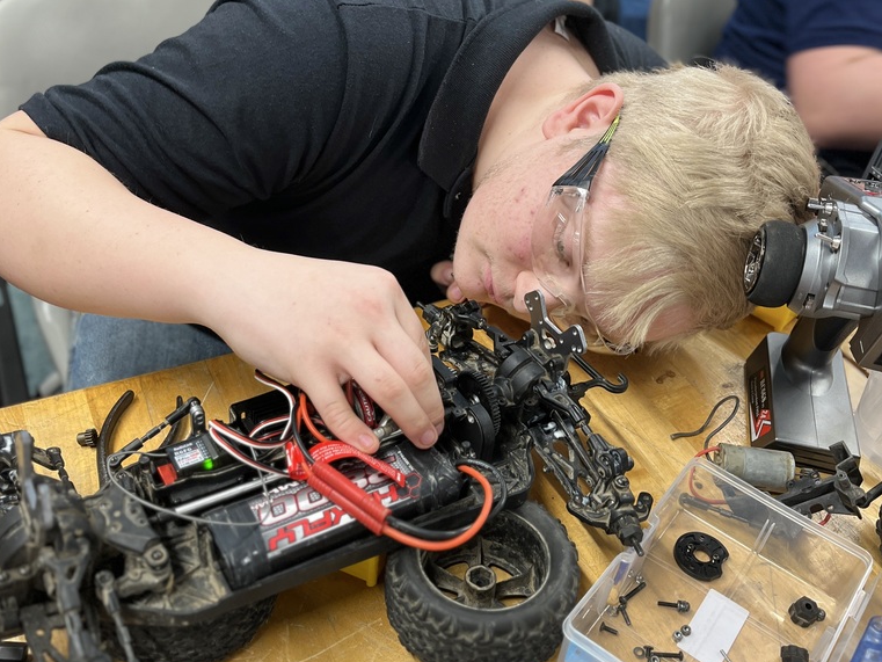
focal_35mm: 35
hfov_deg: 52.6
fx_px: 892
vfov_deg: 40.7
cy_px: 325
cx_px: 438
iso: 100
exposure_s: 1/60
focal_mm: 5.1
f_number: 1.6
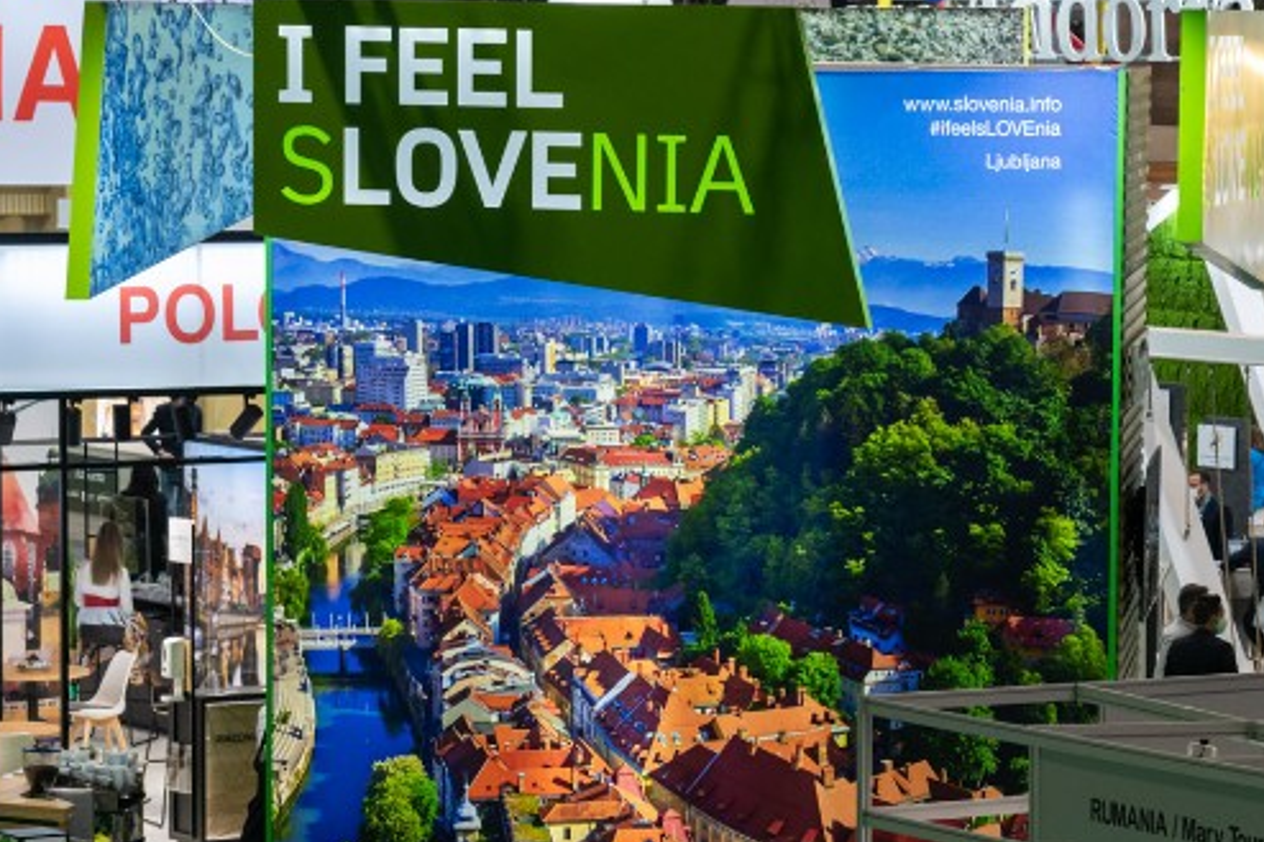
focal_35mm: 158
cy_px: 603
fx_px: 5545
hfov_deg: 13.0
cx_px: 724
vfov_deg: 8.7
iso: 1600
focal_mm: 78
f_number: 5.6
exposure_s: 1/125
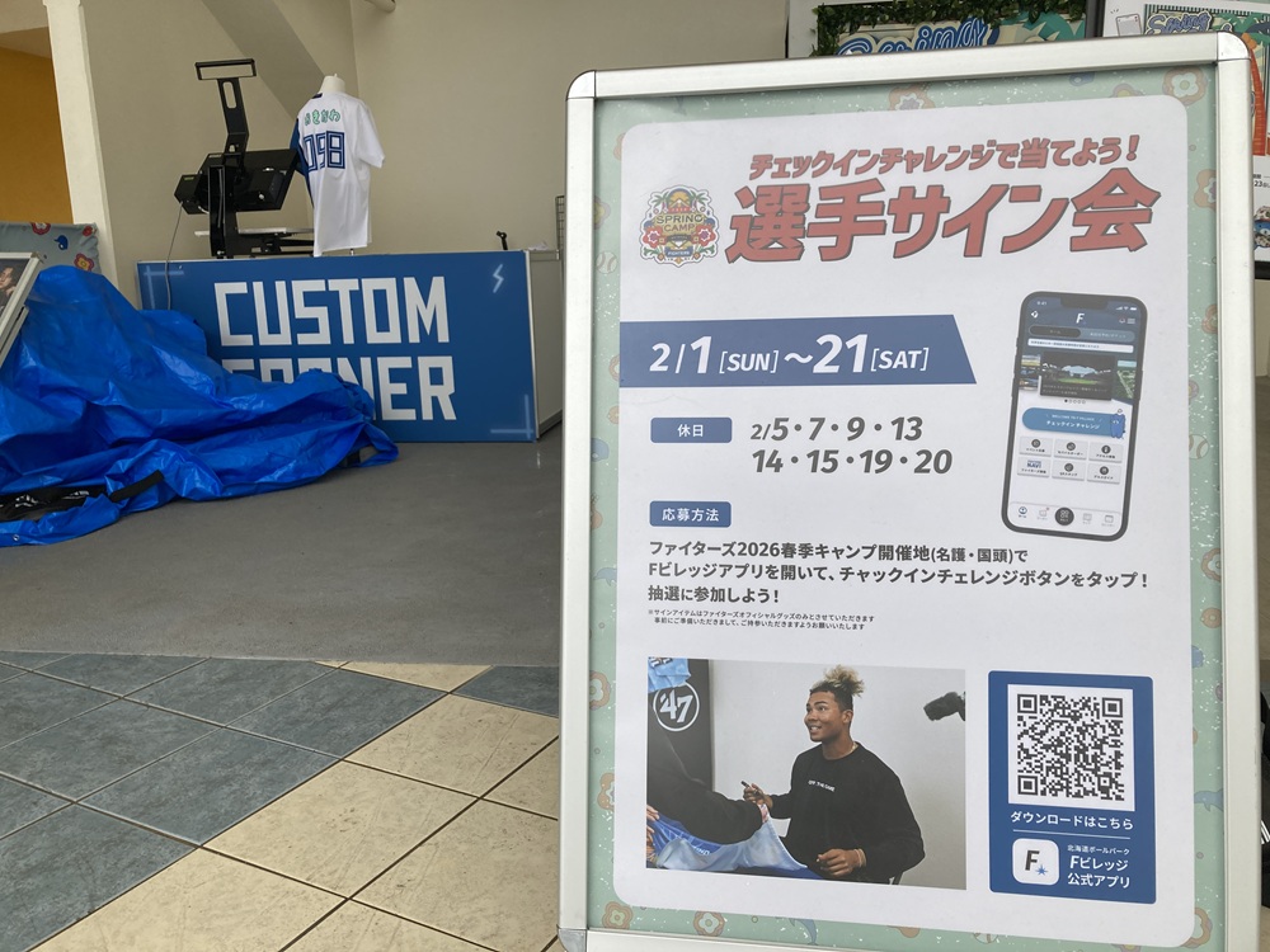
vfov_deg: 49.7
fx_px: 1027
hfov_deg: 63.4
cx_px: 635
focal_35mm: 28
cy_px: 476
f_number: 1.8
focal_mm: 3.99
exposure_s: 1/257
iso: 20
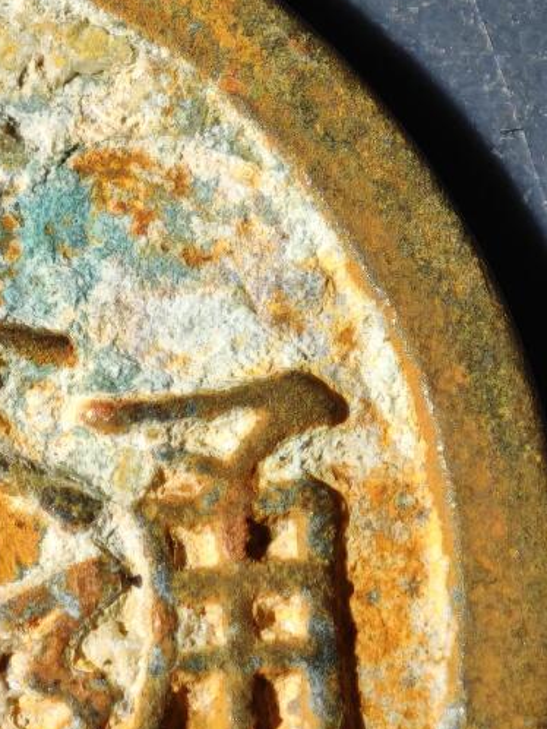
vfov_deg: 5.3
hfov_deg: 4.0
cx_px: -314
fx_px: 7831
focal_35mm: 372
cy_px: 615
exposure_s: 1/100
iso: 160
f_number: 2
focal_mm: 9
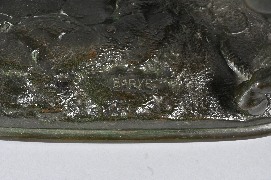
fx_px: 399
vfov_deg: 25.5
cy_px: 90
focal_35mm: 53
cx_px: 136
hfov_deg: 37.5
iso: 320
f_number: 16
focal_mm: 53
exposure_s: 1/100
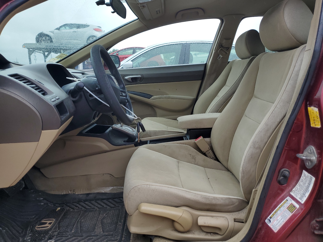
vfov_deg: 53.1
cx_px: 162
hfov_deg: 67.3
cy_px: 121
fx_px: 243
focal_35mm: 26
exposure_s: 1/333
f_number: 1.5
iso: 50
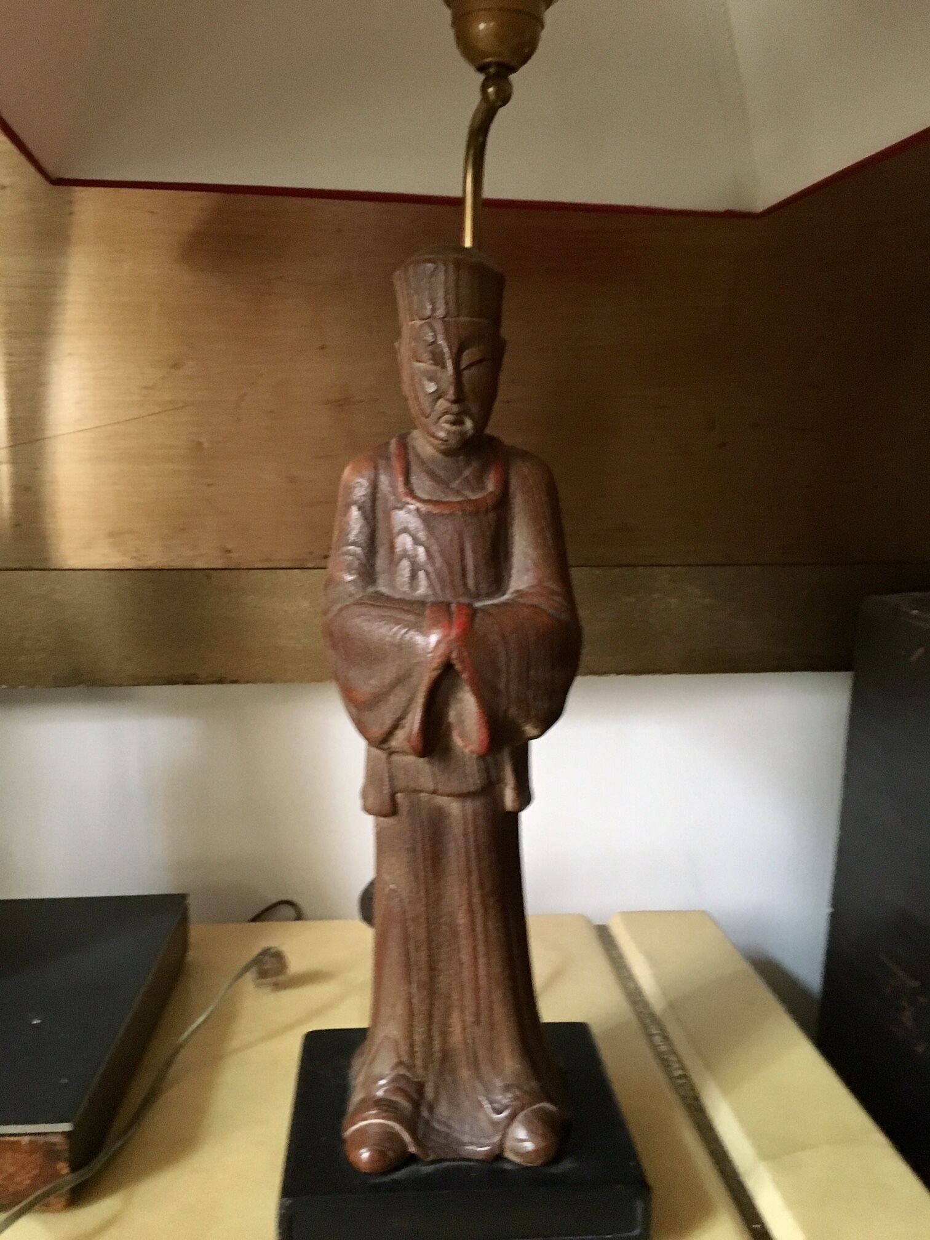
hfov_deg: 48.2
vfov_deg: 61.7
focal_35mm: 29
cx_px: 465
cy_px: 620
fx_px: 1039
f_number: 2.2
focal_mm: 4.15
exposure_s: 1/17
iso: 250
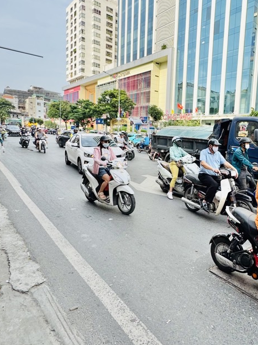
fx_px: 229
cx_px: 187
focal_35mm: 23
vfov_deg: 73.8
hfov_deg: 56.5
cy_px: 161
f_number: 2.2
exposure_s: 1/669
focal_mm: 2.22
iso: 50
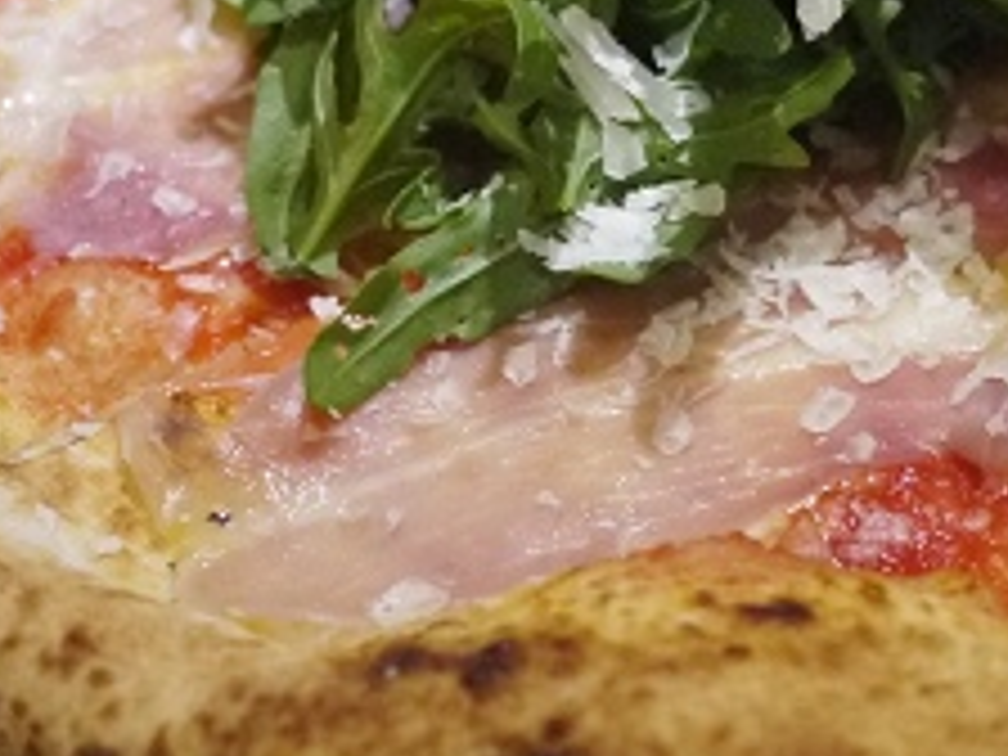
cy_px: 171
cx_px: 904
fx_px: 2330
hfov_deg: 23.8
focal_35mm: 80
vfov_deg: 18.3
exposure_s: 1/60
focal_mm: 14
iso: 800
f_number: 2.5
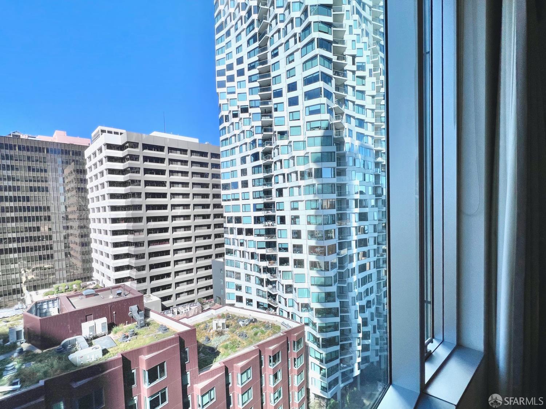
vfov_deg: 89.9
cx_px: 273
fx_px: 205
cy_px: 204
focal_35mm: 13
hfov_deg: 106.2
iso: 32
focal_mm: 1.57
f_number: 1.8
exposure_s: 1/1107
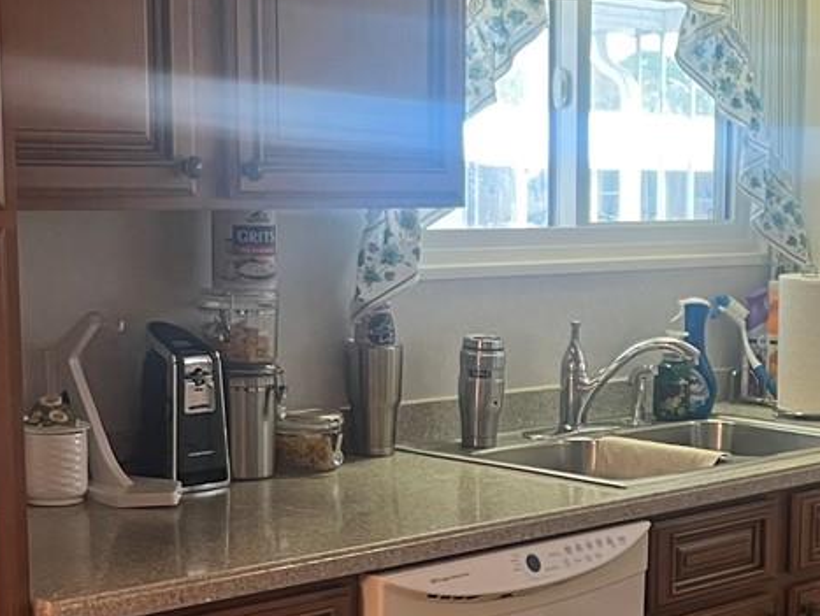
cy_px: 548
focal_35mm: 89
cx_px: 876
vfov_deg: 16.4
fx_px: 2110
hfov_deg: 21.0
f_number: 1.5
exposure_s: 1/60
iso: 80
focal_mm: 5.7
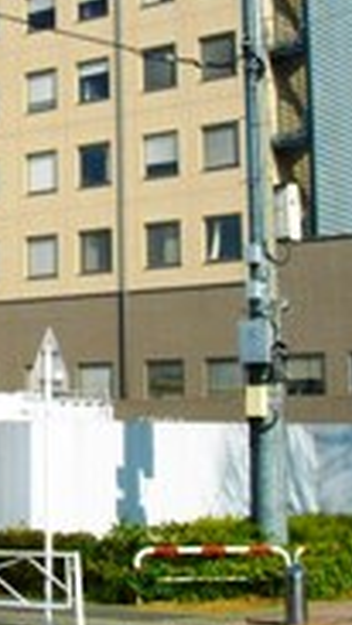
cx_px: -58
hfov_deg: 15.0
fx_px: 1294
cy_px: 193
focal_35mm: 78
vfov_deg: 27.0
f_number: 5.5
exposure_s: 1/500
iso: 100
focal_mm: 5.7
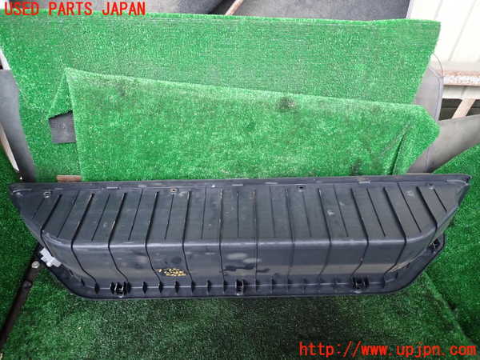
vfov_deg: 54.9
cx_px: 240
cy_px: 180
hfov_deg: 69.4
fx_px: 347
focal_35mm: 25
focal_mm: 4.5
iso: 500
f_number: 2
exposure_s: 1/30
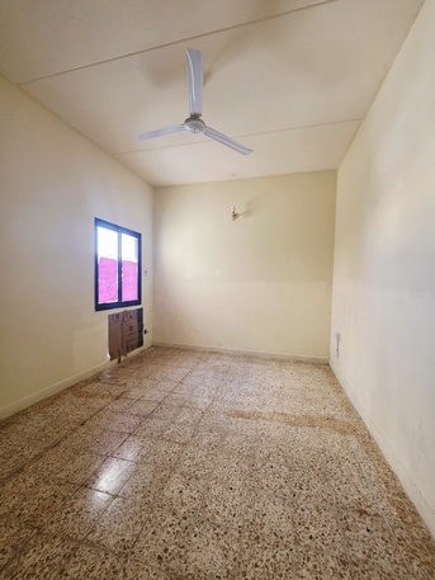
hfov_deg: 89.9
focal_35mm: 13
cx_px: 218
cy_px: 290
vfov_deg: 106.2
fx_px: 218
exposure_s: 1/50.3
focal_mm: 2.2
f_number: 1.9
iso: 320
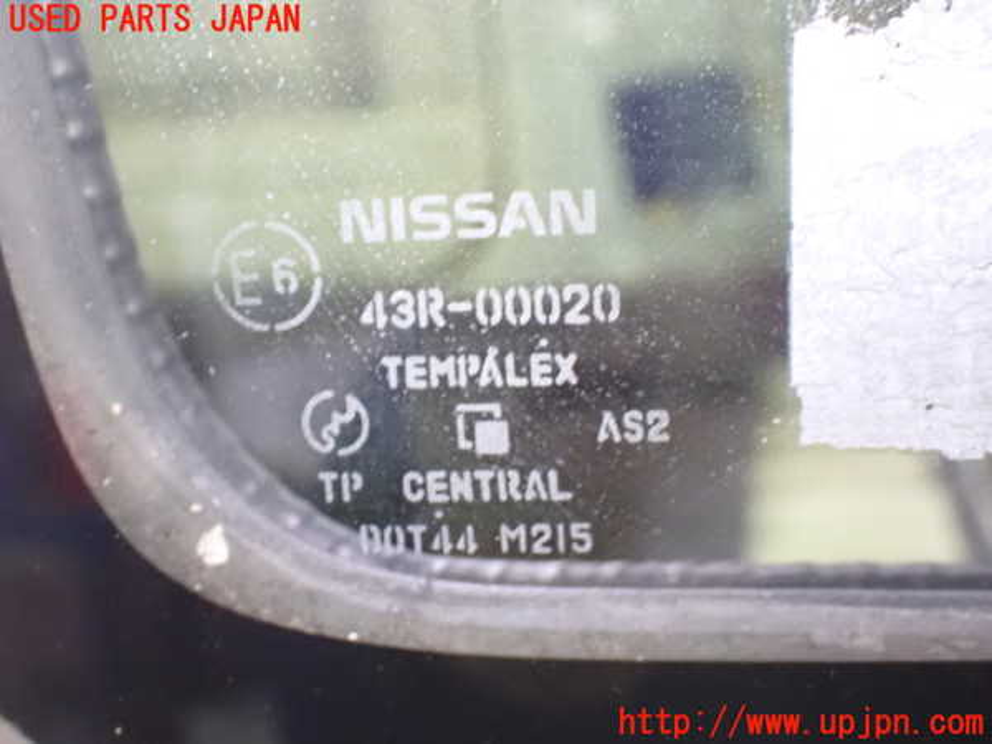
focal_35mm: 62
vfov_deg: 23.7
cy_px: 372
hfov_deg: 31.2
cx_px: 496
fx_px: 1777
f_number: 3.6
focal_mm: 11.09
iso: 1600
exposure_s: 1/25
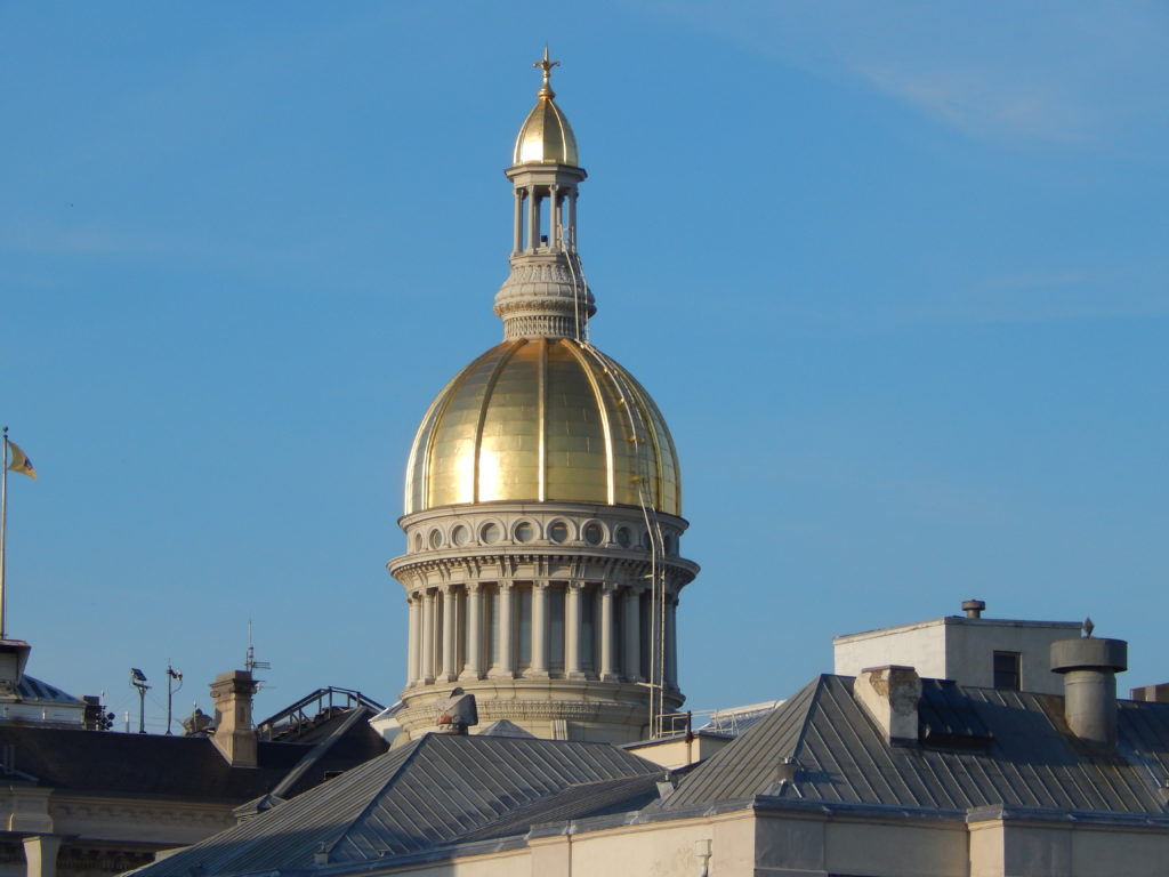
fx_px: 5471
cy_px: 438
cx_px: 584
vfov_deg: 9.2
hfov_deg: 12.2
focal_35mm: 162
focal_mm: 28.7
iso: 125
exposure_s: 1/800
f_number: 5.1
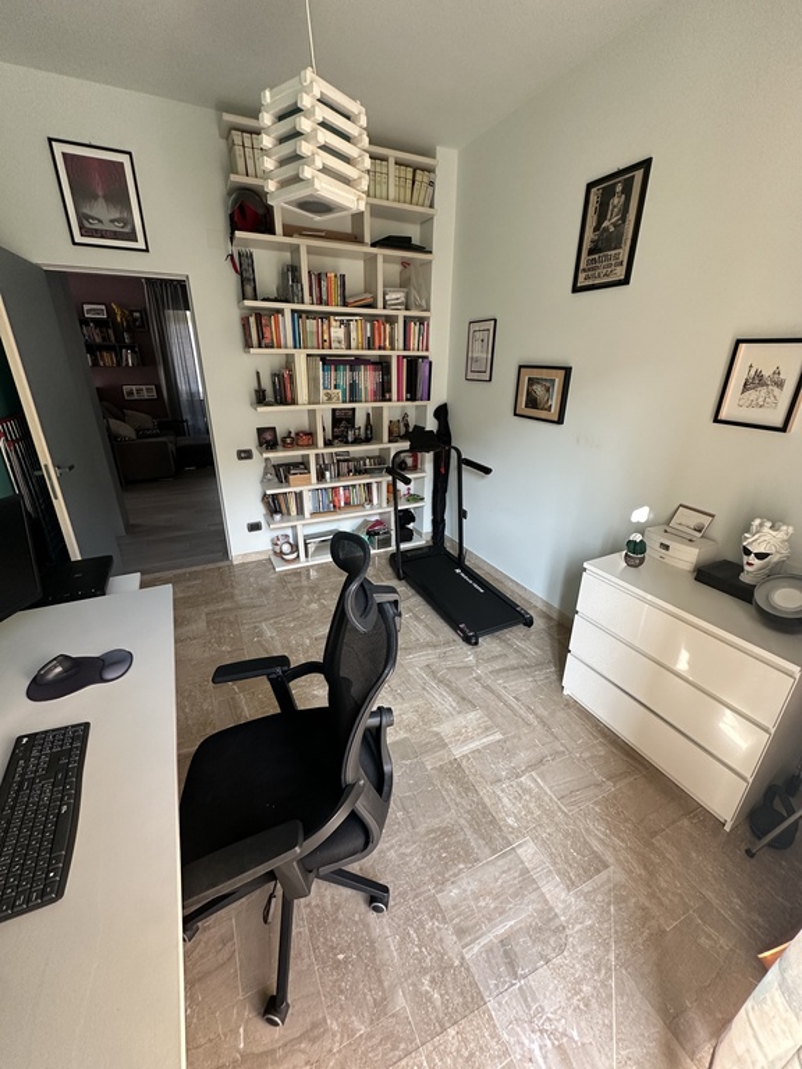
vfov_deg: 102.1
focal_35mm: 14
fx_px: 432
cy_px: 534
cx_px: 401
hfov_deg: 85.7
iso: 200
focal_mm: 2.22
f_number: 2.2
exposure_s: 1/99
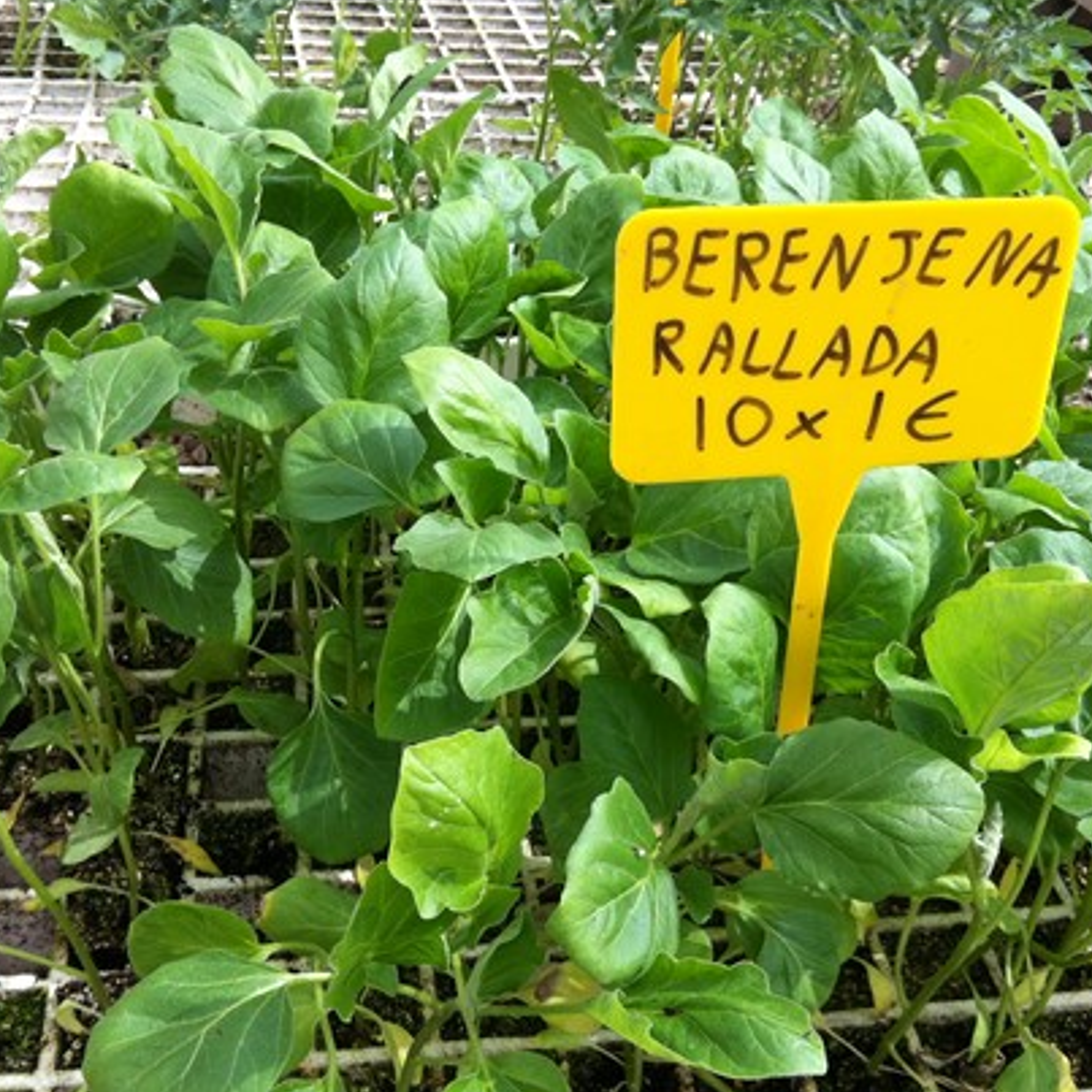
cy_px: 615
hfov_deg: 34.6
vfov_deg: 34.6
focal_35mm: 49
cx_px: 612
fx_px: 1749
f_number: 2.8
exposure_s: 1/914
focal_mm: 3.85
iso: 80
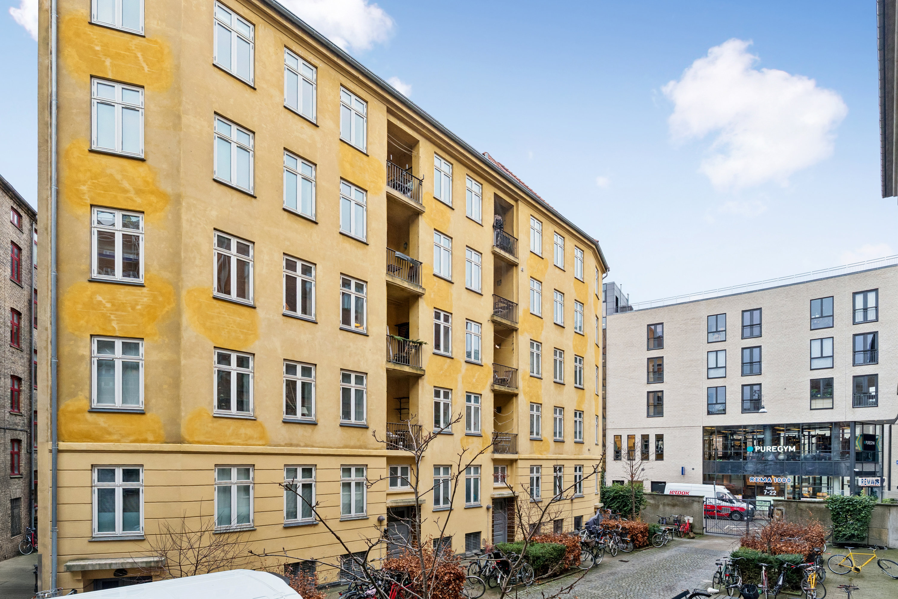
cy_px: 300
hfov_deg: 87.2
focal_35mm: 19
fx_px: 471
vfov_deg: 64.8
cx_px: 449
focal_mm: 12.6
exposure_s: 1/160
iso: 400
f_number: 5.6
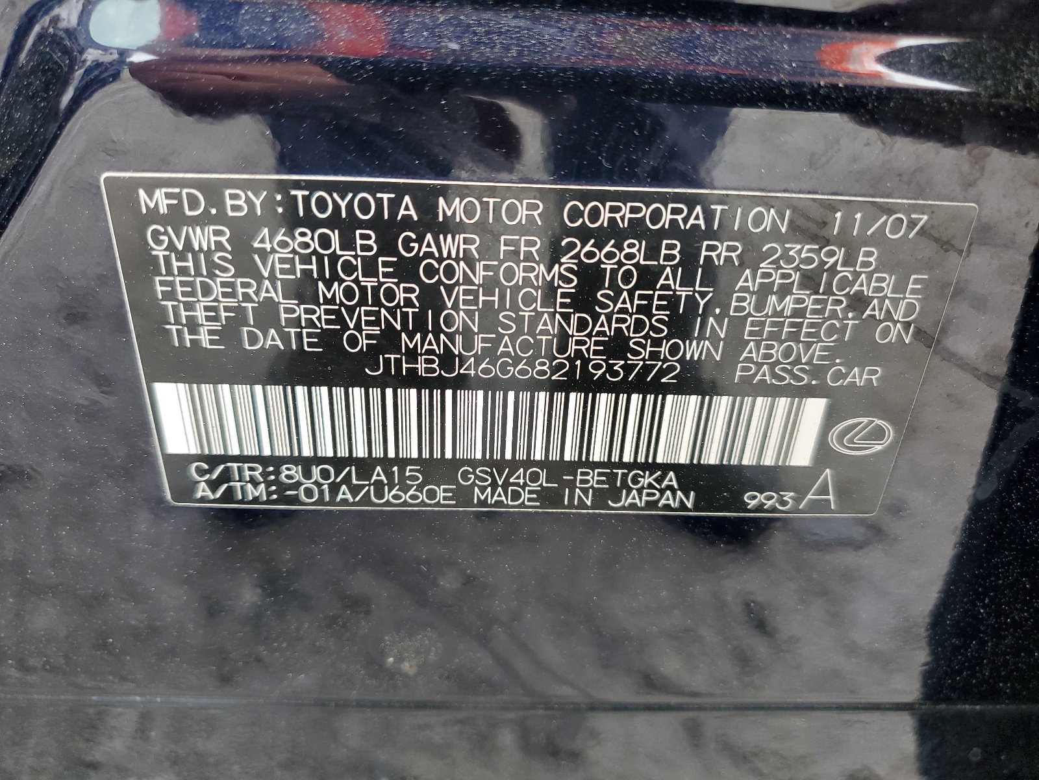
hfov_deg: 67.3
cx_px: 520
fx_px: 780
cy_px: 390
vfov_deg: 53.1
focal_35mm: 26
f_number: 1.5
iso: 72
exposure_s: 1/120
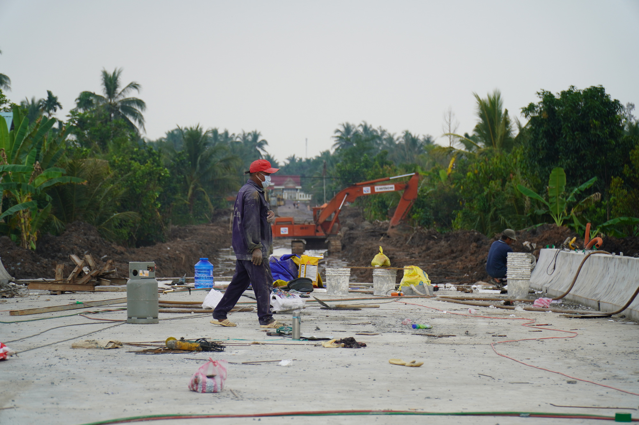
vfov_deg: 11.4
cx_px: 320
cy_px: 212
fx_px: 2128
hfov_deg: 17.1
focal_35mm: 120
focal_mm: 80
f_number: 4
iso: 100
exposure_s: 1/125
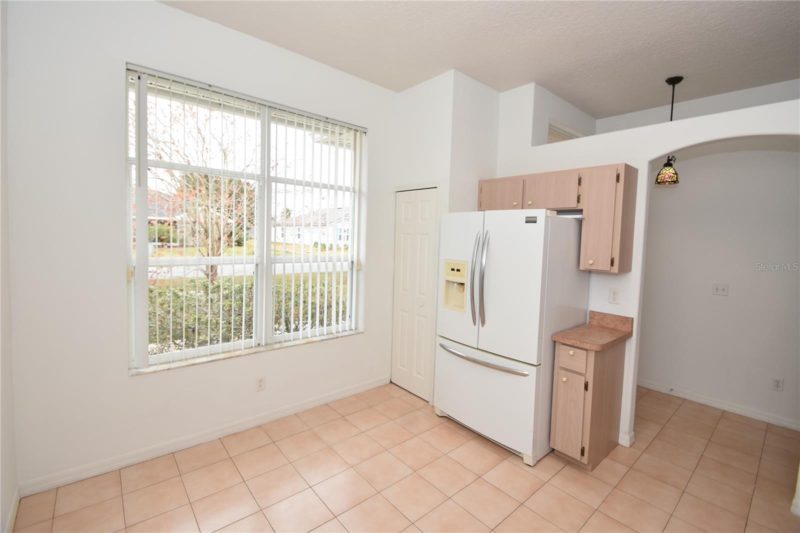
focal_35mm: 15
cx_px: 400
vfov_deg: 77.3
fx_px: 333
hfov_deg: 100.4
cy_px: 266
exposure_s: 1/125
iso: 180
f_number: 5.6
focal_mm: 10
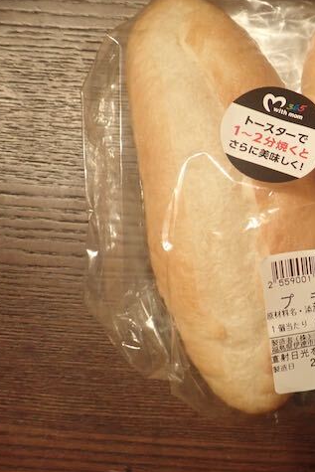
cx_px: 303
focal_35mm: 42
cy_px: 236
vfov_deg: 46.4
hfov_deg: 30.1
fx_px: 551
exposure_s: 1/40
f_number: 2.3
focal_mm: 5.5
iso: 800
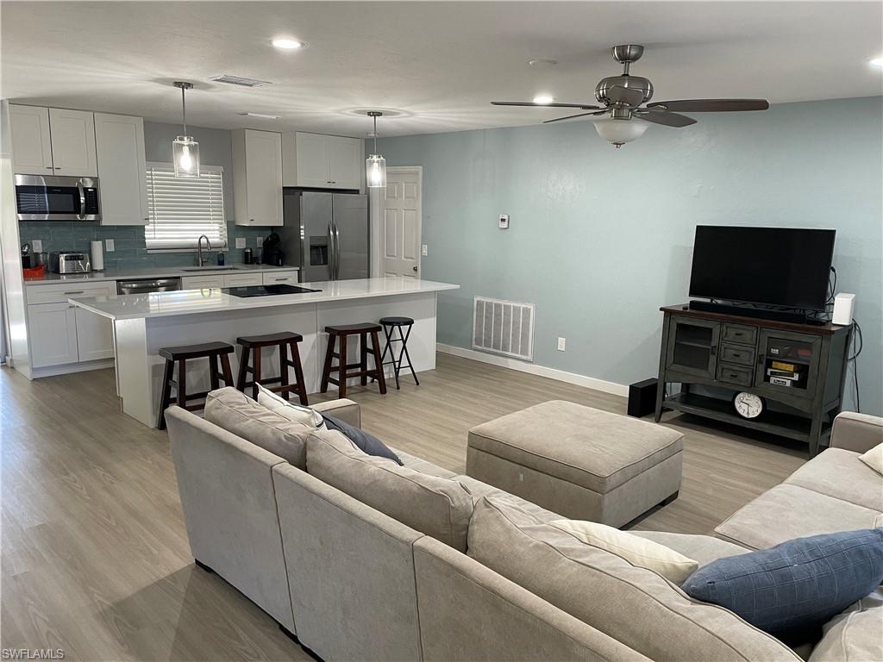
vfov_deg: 53.1
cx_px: 442
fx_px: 663
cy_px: 331
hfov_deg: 67.3
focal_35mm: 26
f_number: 1.6
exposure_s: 1/60
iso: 125
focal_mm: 4.2
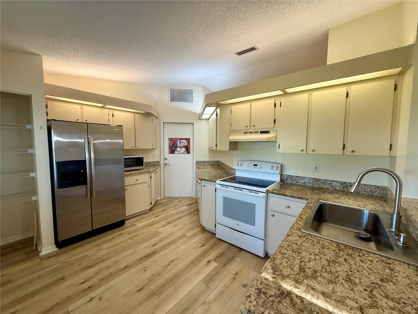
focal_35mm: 14
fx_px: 169
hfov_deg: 102.1
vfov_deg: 85.7
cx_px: 209
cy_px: 157
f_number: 2.2
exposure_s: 1/120
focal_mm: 2.22
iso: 200
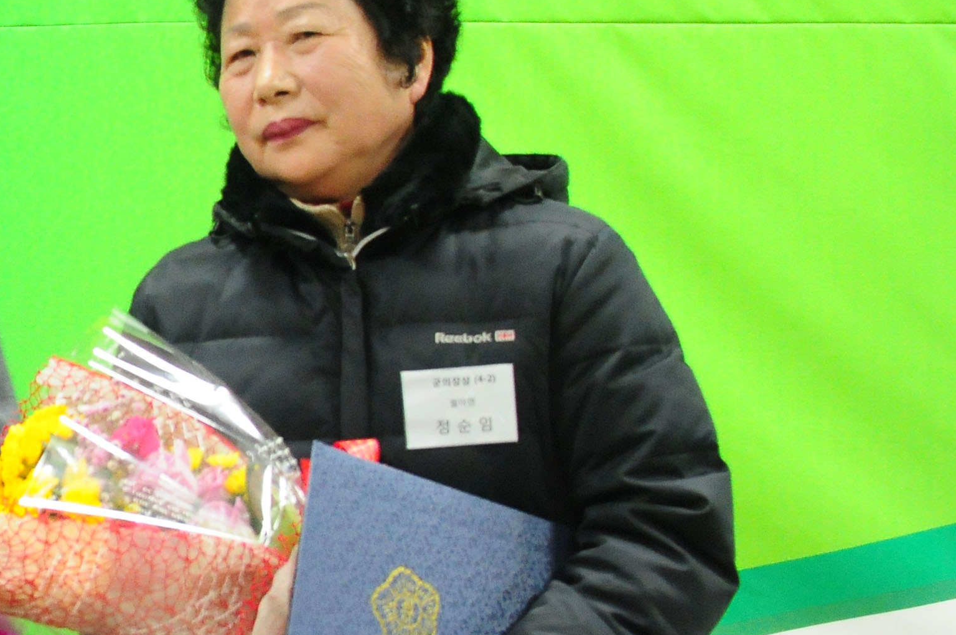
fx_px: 3554
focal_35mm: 134
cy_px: 342
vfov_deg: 10.2
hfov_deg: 14.6
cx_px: -332
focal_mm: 32
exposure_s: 1/60
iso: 1600
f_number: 3.5
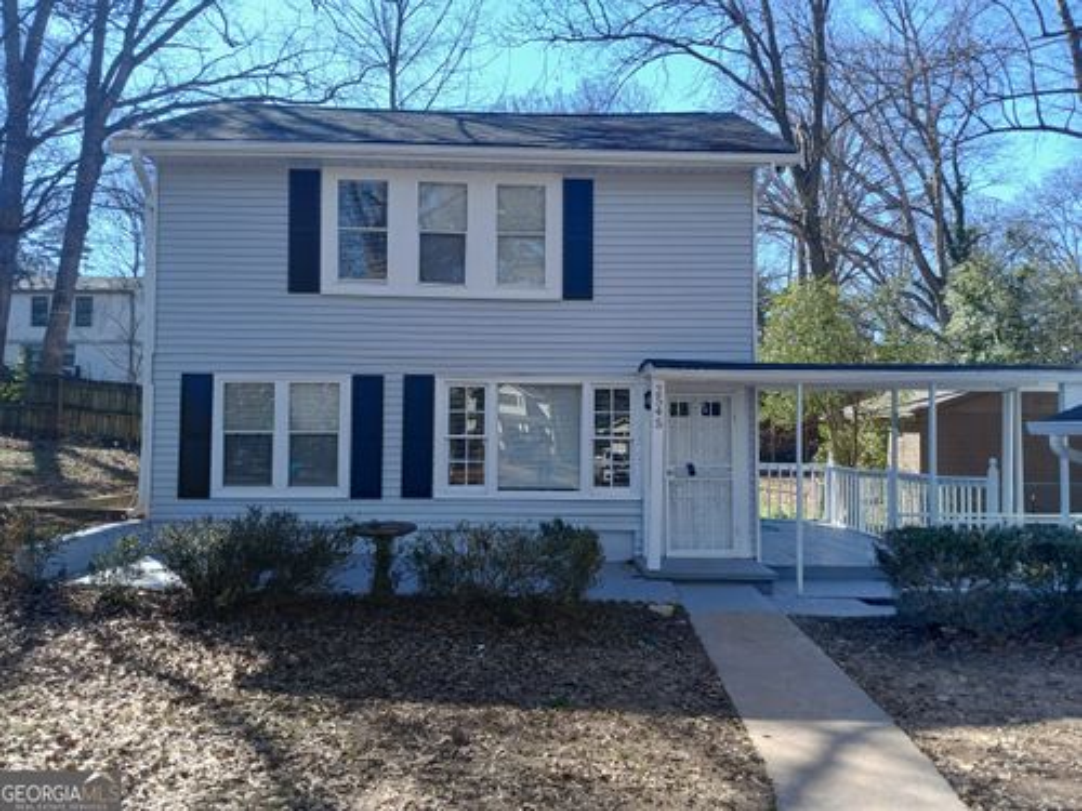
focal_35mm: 26
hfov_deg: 67.3
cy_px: 406
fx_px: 813
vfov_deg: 53.1
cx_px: 541
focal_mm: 3.98
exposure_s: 1/177
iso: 20
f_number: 1.8
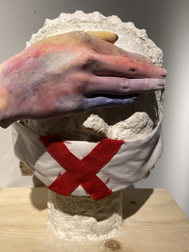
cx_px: 83
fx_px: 226
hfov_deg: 45.3
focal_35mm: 31
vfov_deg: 58.4
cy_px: 125
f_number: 1.8
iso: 64
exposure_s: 1/120
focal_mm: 4.25
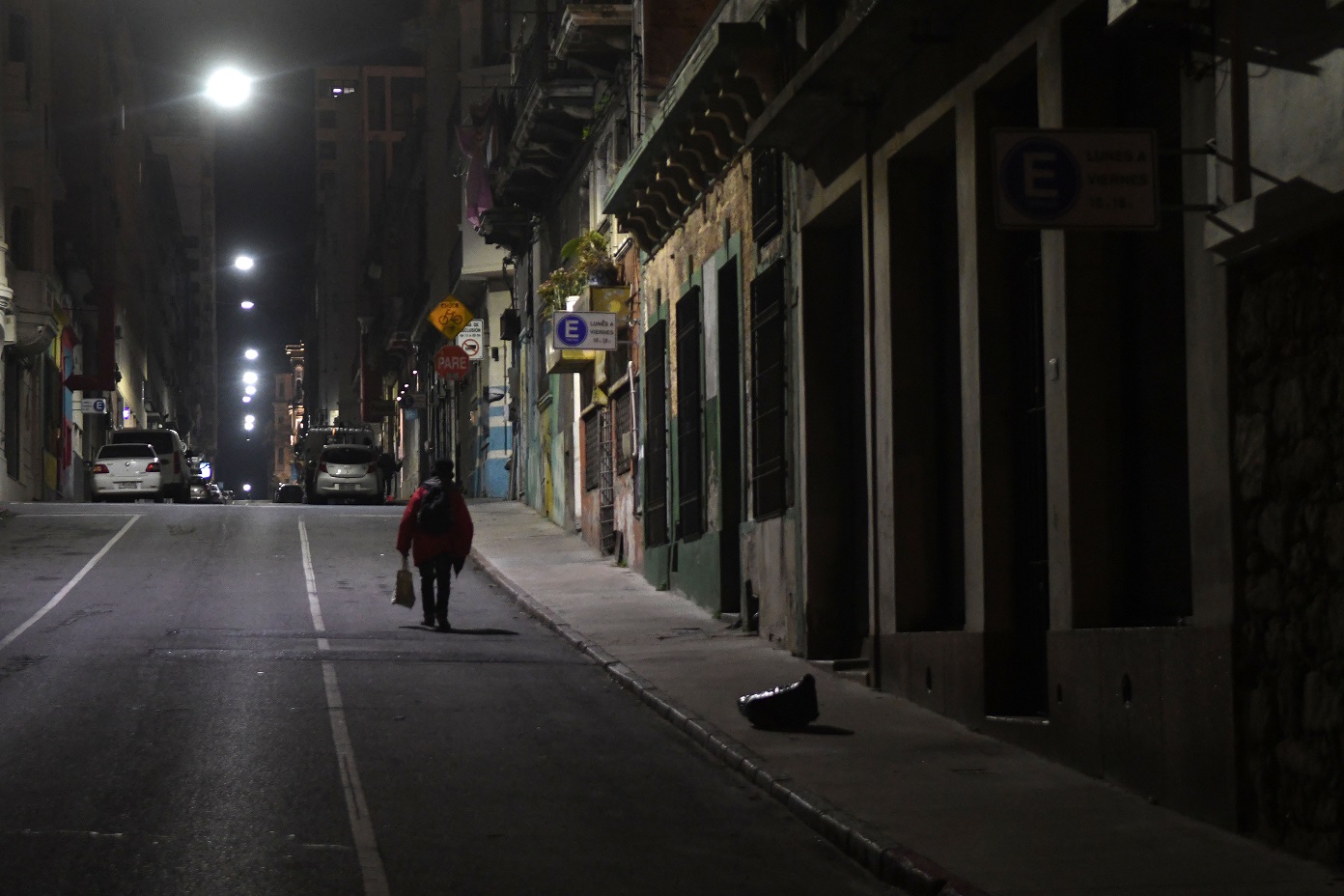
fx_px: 3080
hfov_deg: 24.6
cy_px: 448
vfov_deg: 16.6
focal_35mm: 82
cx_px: 672
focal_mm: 55
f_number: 2.8
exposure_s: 1/100
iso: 3200
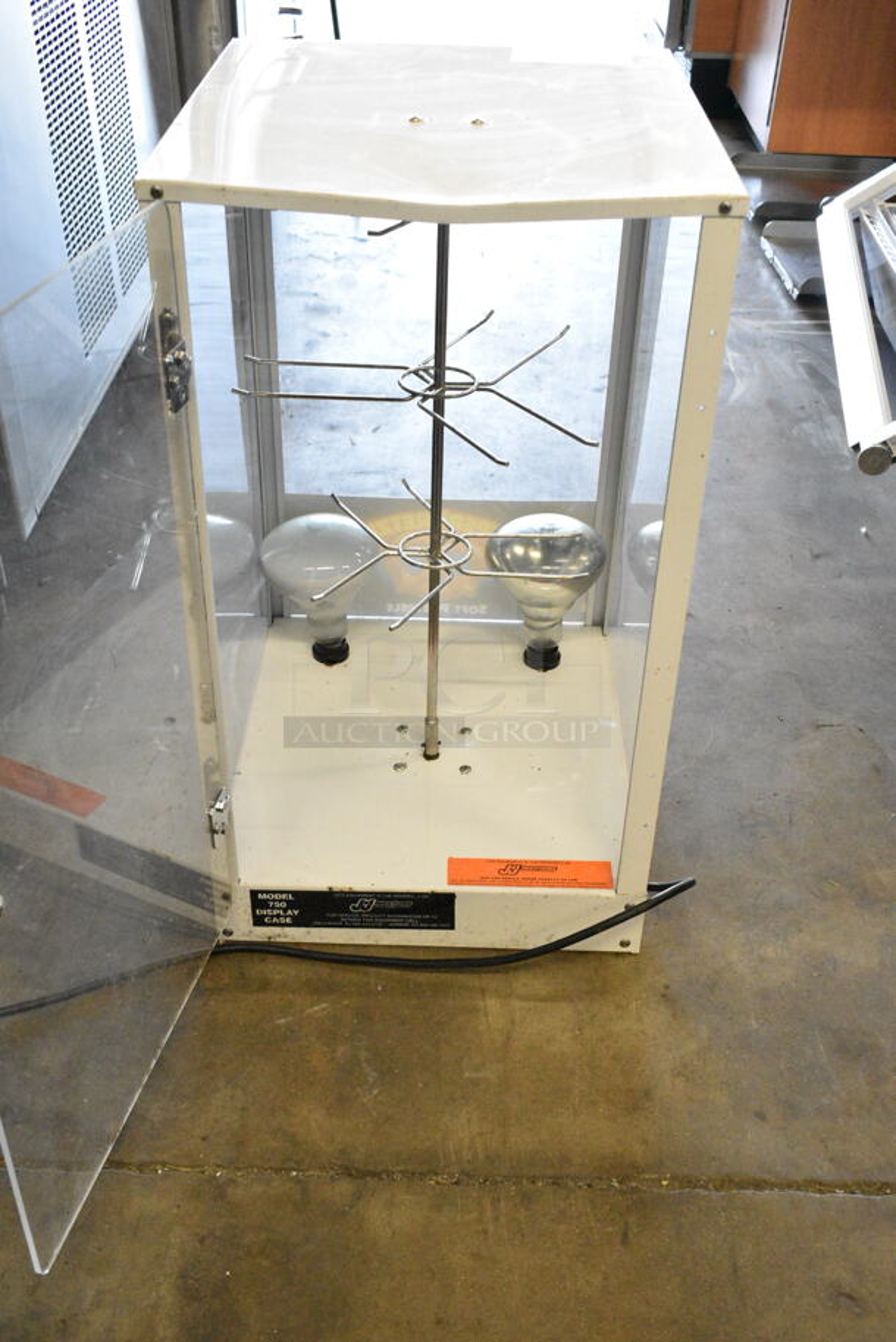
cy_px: 671
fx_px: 1342
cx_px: 448
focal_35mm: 36
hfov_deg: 36.9
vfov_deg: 53.1
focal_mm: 24
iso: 6400
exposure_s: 1/200
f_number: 7.1
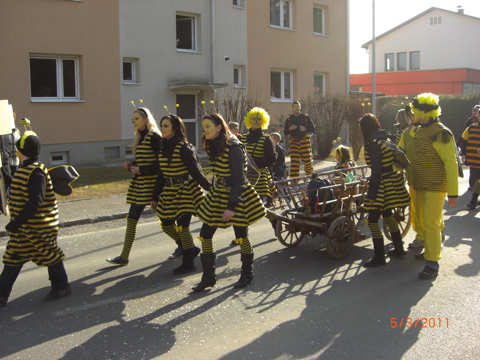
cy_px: 180
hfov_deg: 49.0
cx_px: 240
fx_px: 527
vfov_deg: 37.7
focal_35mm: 38
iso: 64
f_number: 2.7
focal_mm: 6.2
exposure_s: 1/500
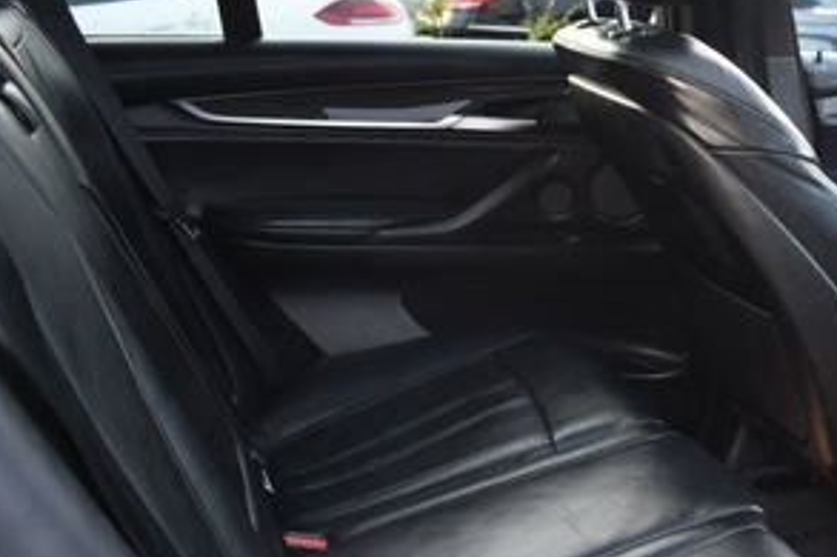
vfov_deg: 22.9
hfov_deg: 31.5
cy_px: 364
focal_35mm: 59
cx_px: 831
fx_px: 1371
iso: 250
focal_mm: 18
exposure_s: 1/30
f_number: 3.5
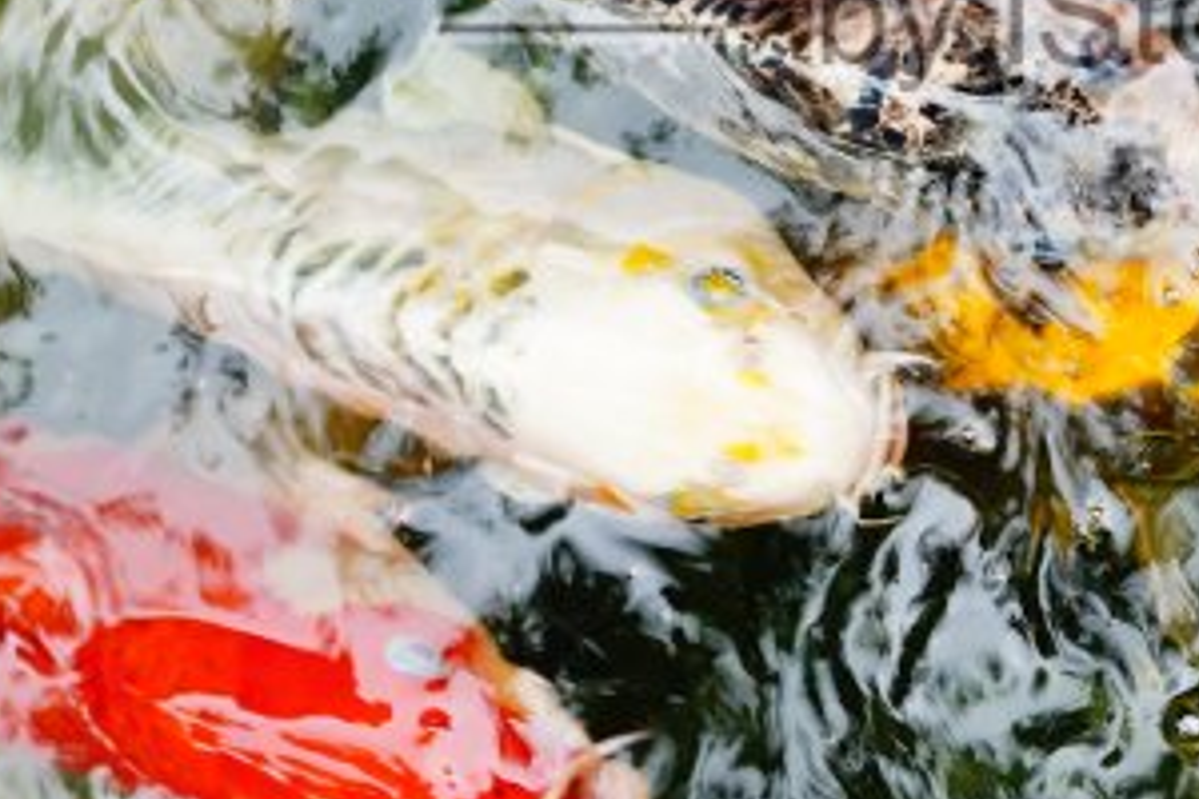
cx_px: 1095
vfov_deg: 6.4
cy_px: -166
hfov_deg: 9.6
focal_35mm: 213
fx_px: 7094
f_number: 4
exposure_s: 1/80
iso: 100
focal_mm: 40
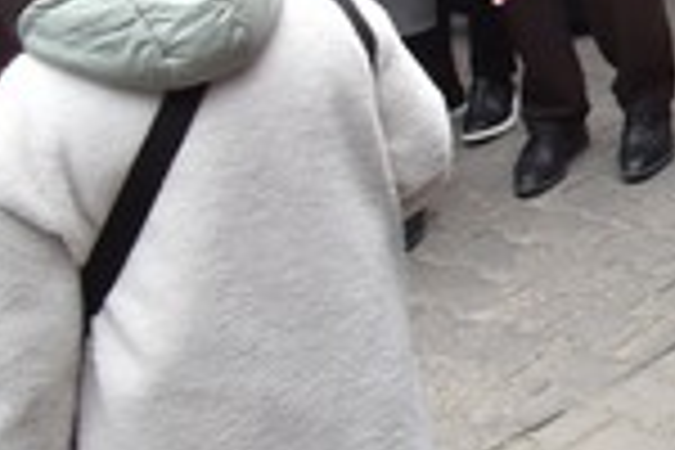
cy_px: -592
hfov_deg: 12.5
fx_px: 2494
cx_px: 1557
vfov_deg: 9.3
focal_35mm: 133
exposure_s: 1/320
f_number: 8
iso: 800
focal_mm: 18
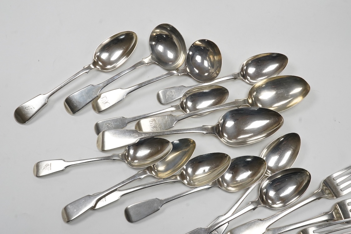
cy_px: 117
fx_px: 439
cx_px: 176
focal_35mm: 45
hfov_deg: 43.6
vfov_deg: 29.9
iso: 2500
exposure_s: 1/125
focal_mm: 30
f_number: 20
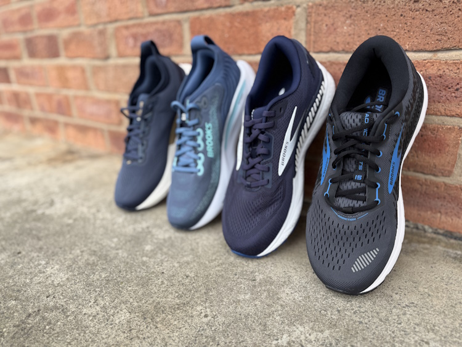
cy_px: 174
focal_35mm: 24
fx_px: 320
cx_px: 231
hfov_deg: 71.6
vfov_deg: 56.8
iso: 80
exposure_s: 1/121
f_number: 1.78
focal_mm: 6.76
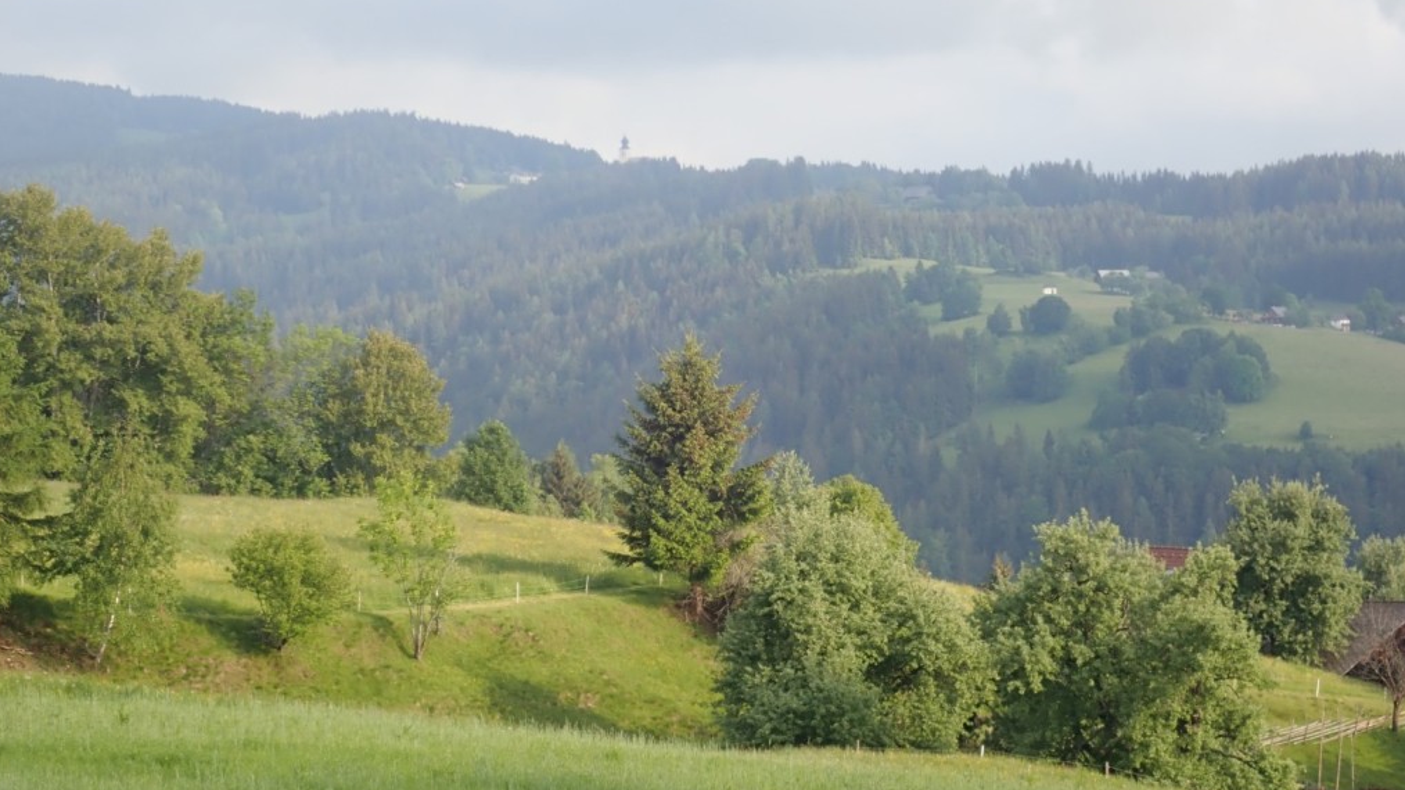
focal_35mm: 110
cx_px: 697
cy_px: 427
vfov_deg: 11.0
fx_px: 4097
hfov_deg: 19.5
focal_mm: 18
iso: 125
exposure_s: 1/200
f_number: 4.9
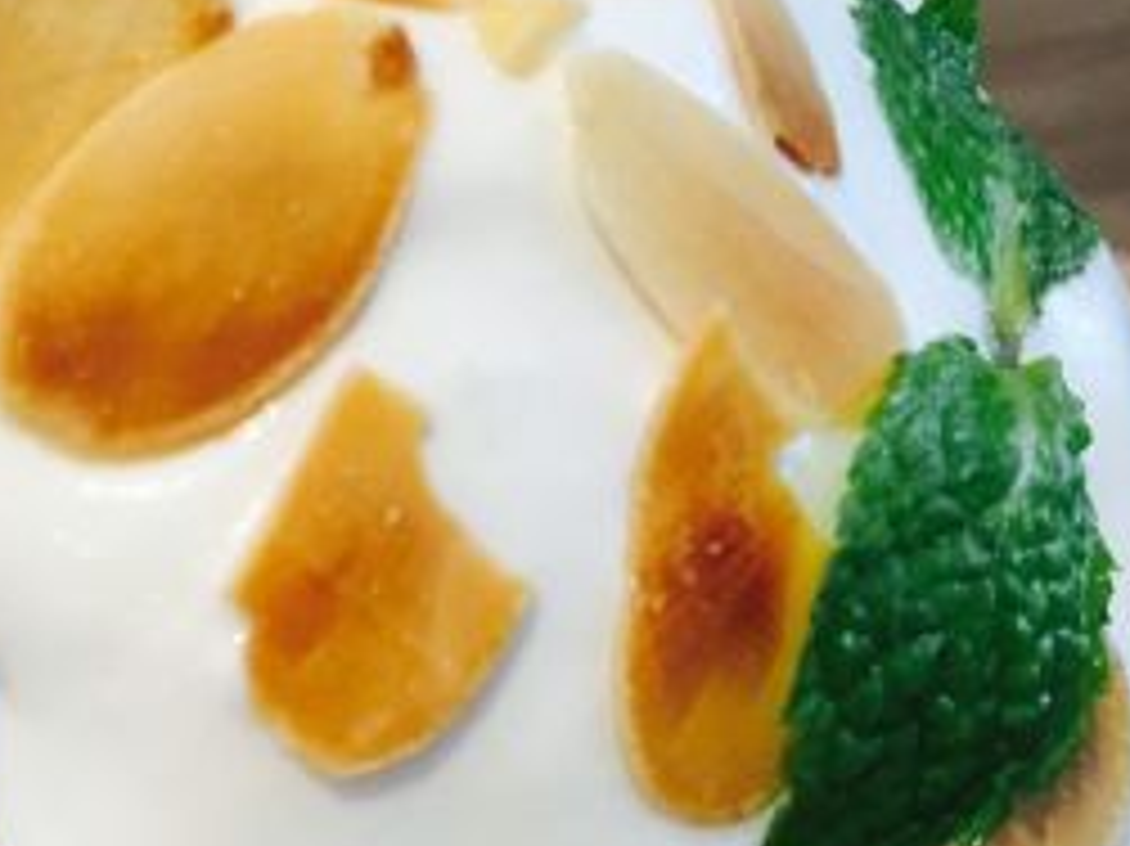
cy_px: 1091
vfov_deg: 17.1
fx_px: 2643
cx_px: -135
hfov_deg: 22.7
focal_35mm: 81
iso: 125
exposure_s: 1/33
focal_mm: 4.15
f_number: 2.2
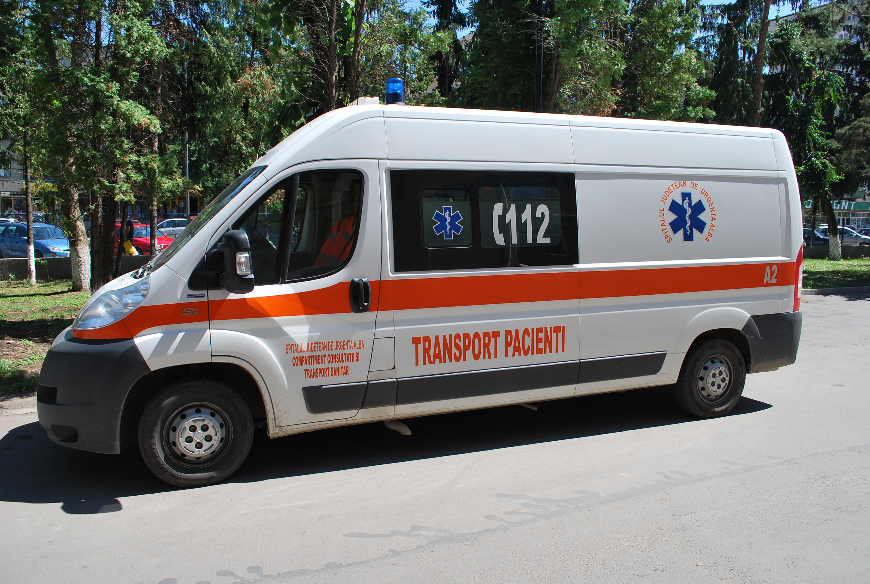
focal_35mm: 27
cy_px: 292
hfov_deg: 67.3
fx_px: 654
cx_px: 435
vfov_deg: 48.1
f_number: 7.1
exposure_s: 1/200
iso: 100
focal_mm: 18
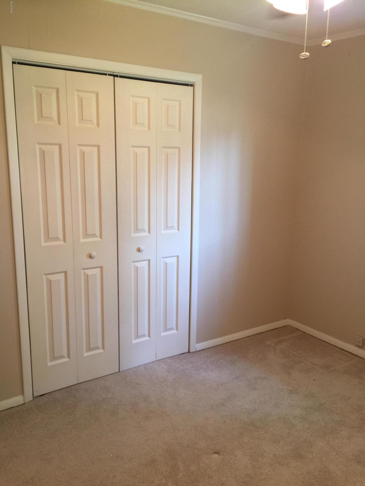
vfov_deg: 61.7
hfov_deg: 48.2
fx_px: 408
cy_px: 243
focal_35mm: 29
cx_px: 182
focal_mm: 4.15
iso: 50
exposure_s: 1/15
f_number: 2.2
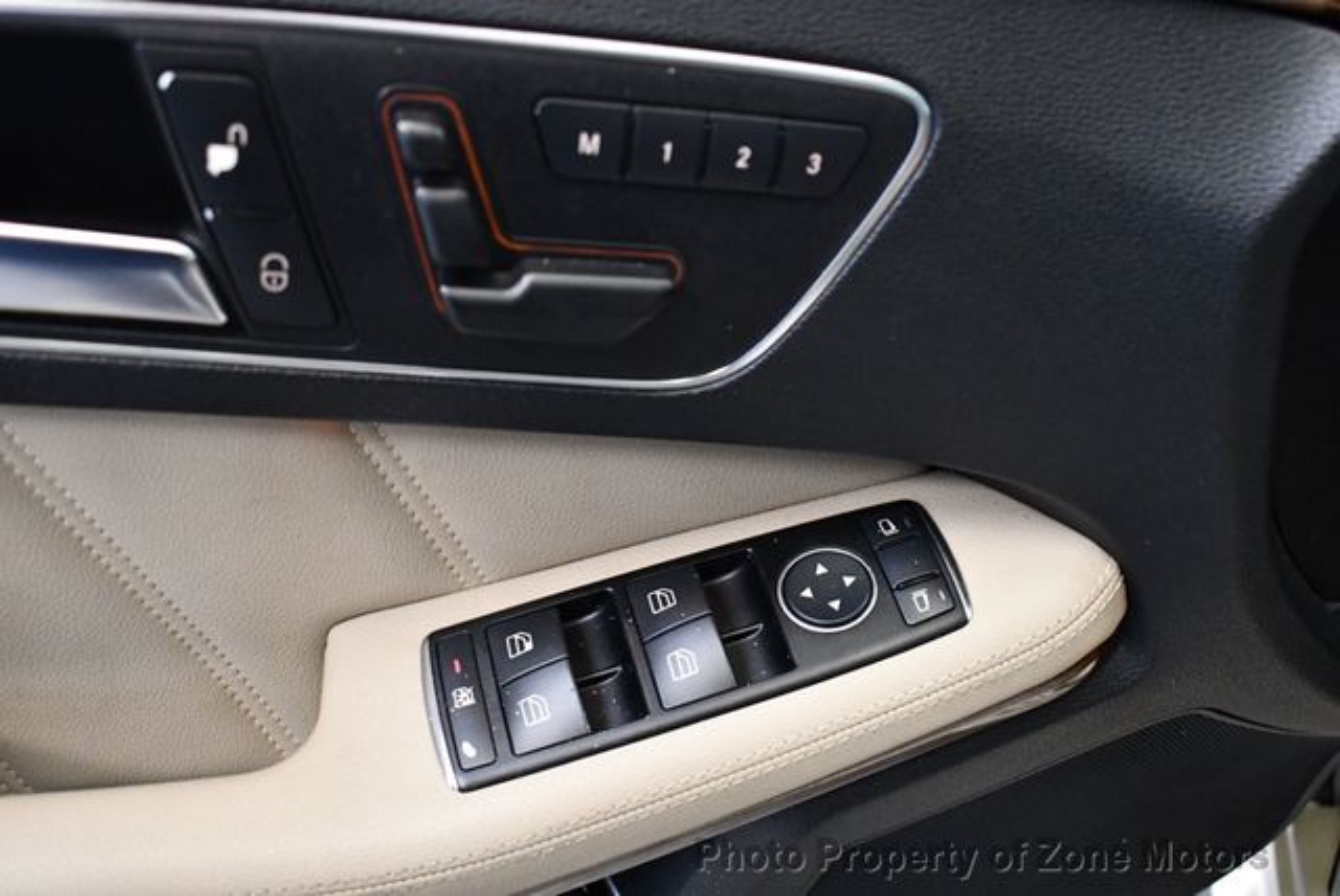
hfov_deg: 53.1
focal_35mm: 36
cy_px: 448
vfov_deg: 36.9
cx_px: 670
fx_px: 1341
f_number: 3.5
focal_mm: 18
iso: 3200
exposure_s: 1/80
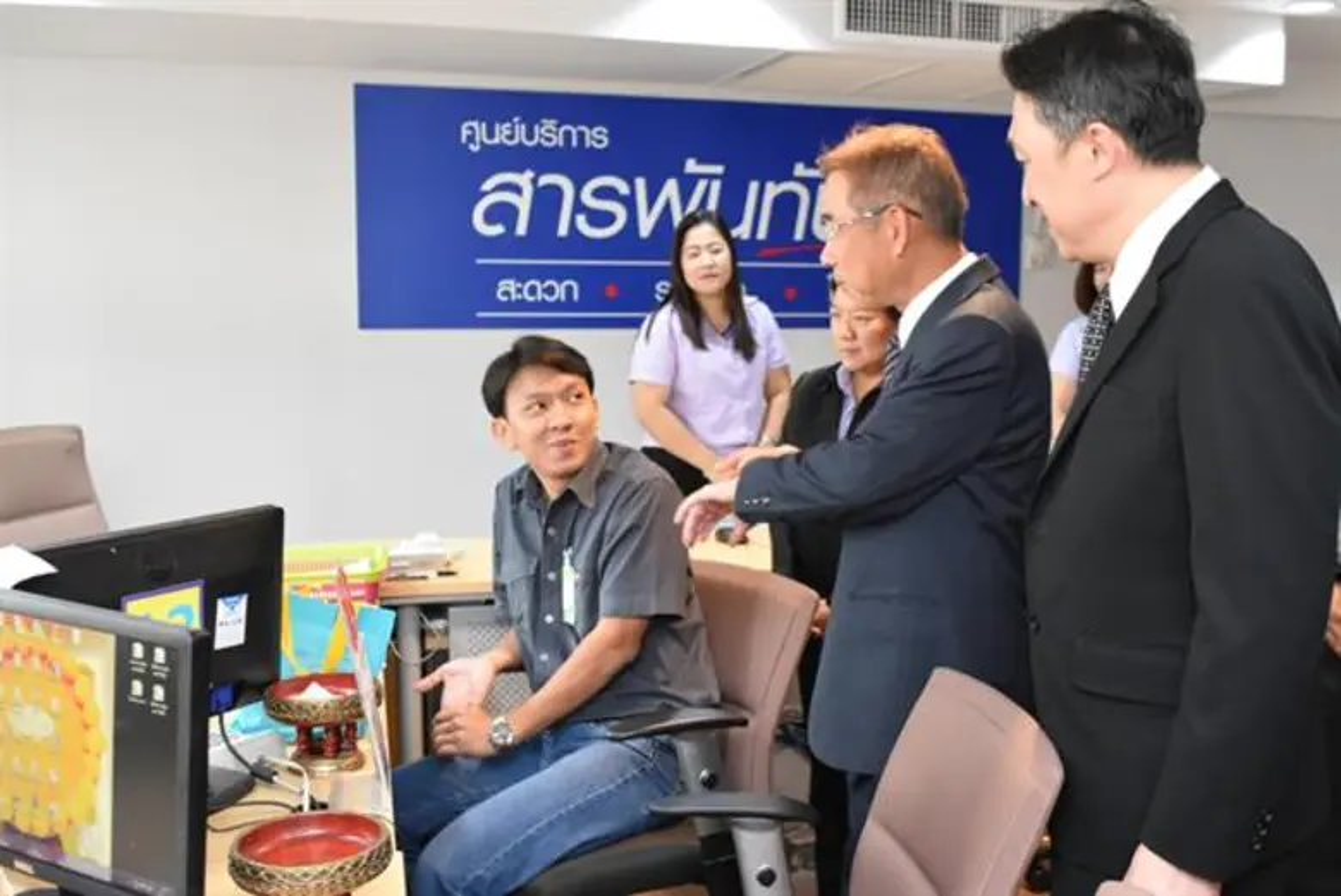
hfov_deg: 59.5
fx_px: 1174
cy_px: 448
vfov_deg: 41.8
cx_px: 670
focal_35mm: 32
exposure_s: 1/60
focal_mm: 21
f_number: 3.5
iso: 1600
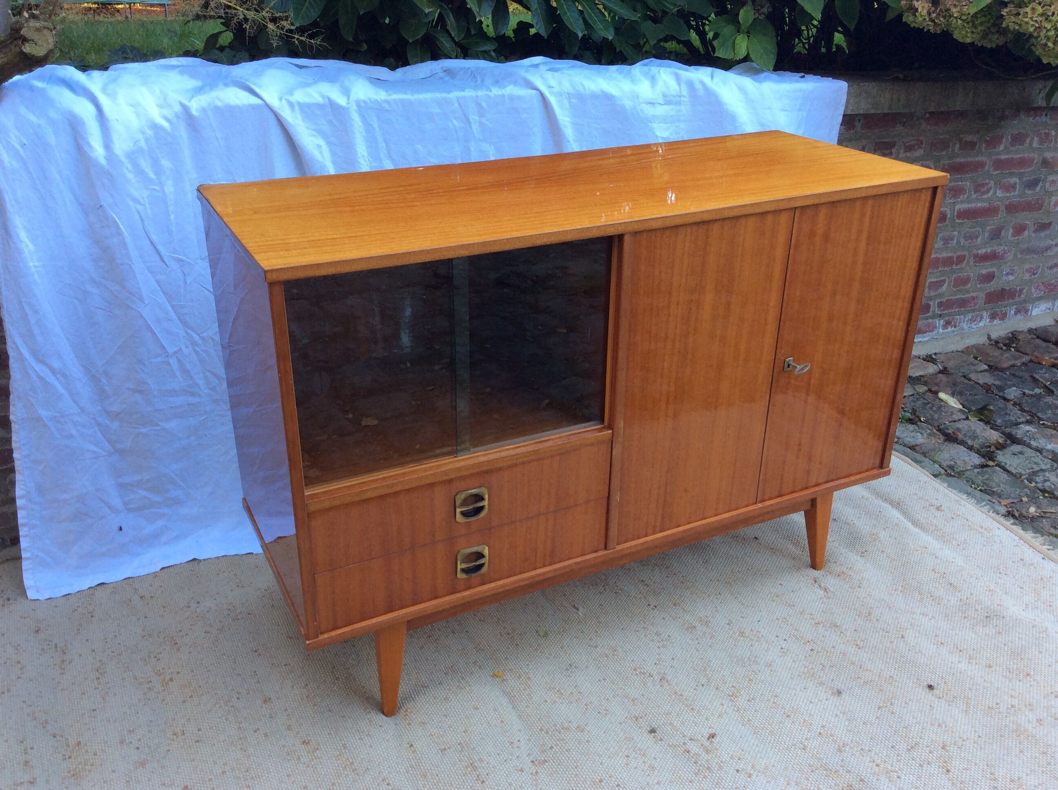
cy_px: 395
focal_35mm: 32
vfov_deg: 44.1
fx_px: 977
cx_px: 529
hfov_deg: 56.9
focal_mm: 3.3
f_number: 2.4
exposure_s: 1/33
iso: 32
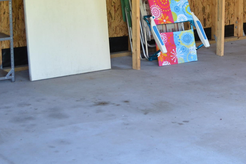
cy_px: 7
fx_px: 642
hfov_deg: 21.6
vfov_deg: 14.4
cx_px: 161
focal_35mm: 94
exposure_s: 1/40
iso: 400
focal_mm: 26
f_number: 4.2
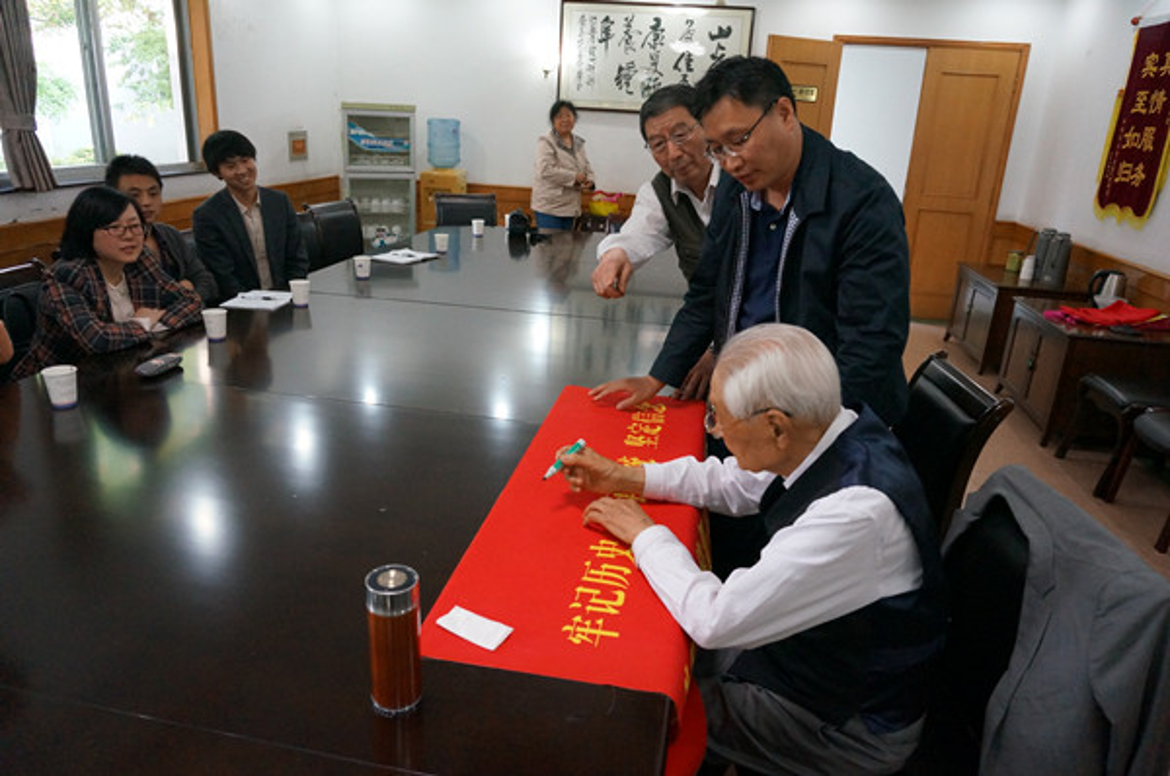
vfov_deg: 53.0
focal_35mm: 24
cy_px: 388
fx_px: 779
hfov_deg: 73.8
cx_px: 585
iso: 3200
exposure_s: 1/160
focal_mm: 16
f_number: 4
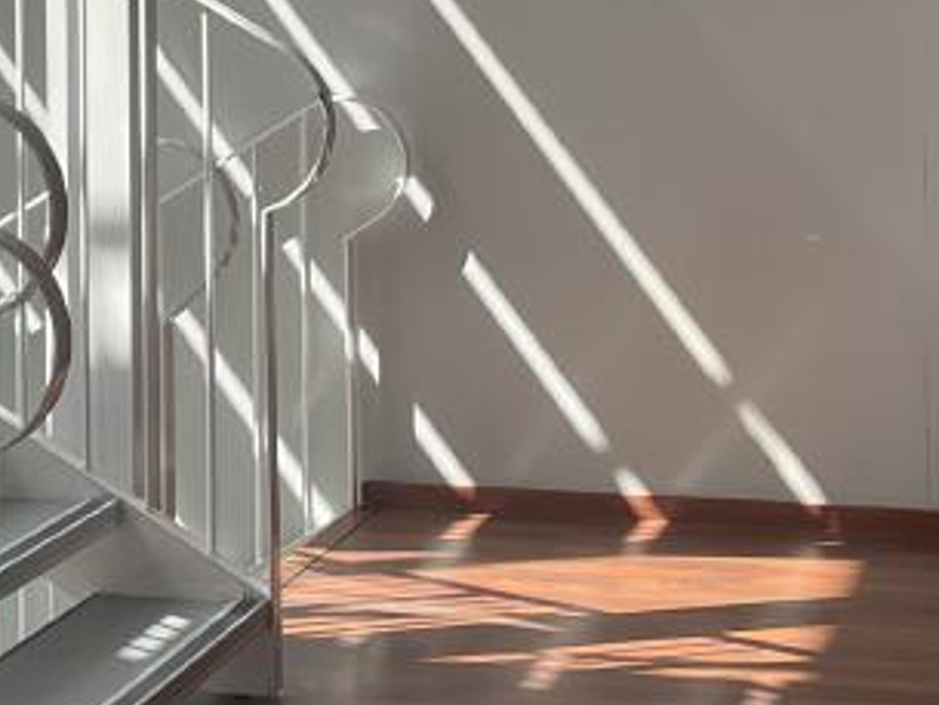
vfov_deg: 13.4
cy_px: 34
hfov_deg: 18.0
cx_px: 259
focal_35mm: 109
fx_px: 2958
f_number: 1.6
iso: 32
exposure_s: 1/619
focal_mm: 4.2
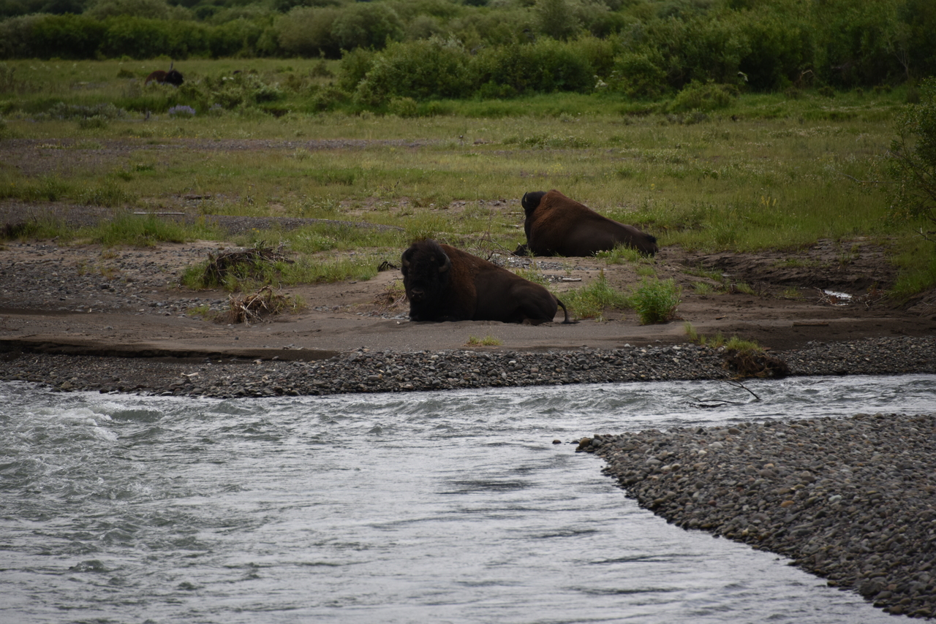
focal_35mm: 300
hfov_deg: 6.9
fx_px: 7801
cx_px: 468
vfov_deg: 4.6
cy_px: 312
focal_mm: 300
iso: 250
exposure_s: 1/640
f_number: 5.6
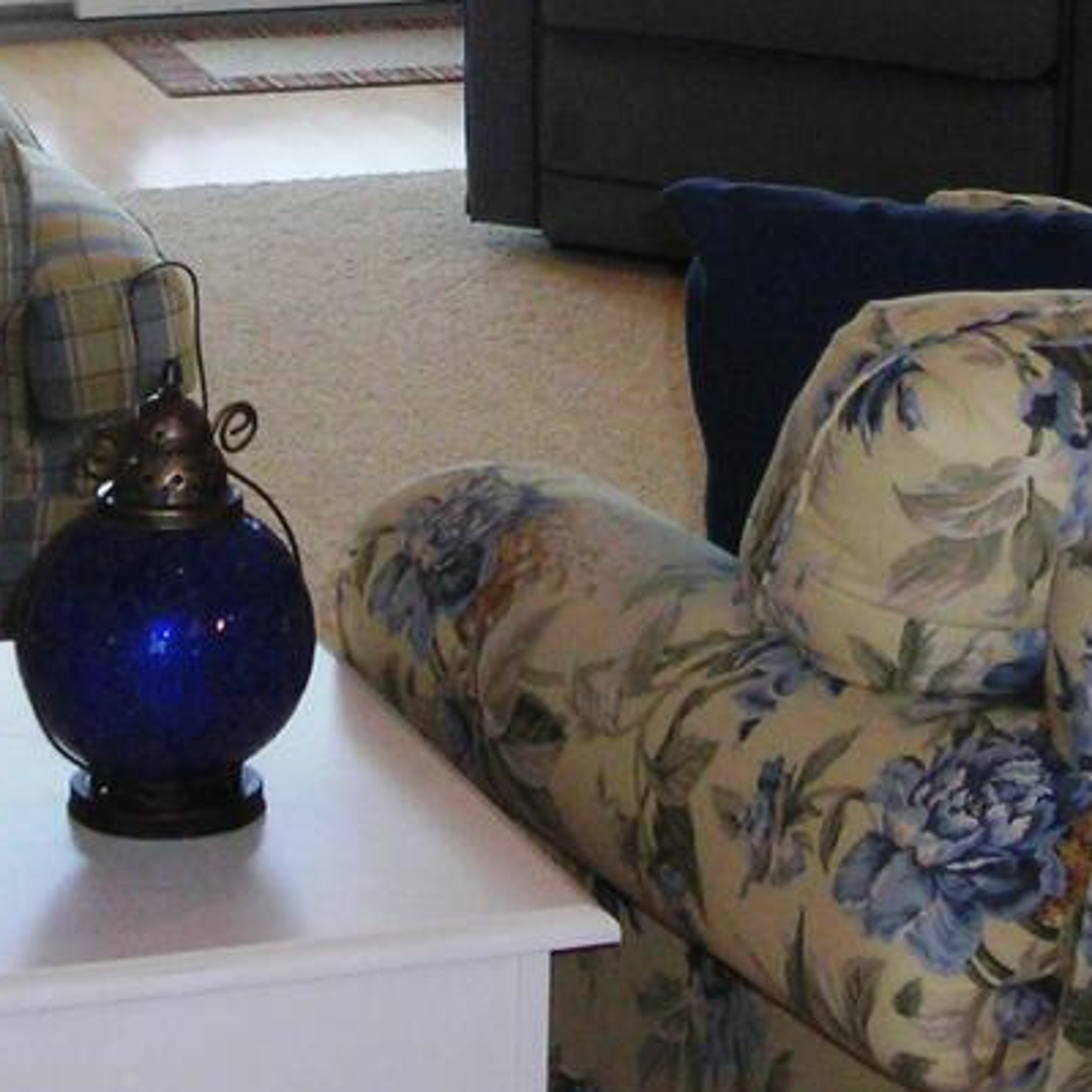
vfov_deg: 14.1
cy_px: -60
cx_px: 314
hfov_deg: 14.4
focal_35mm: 121
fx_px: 4319
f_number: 3.2
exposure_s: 1/30.7
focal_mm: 6.3
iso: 136
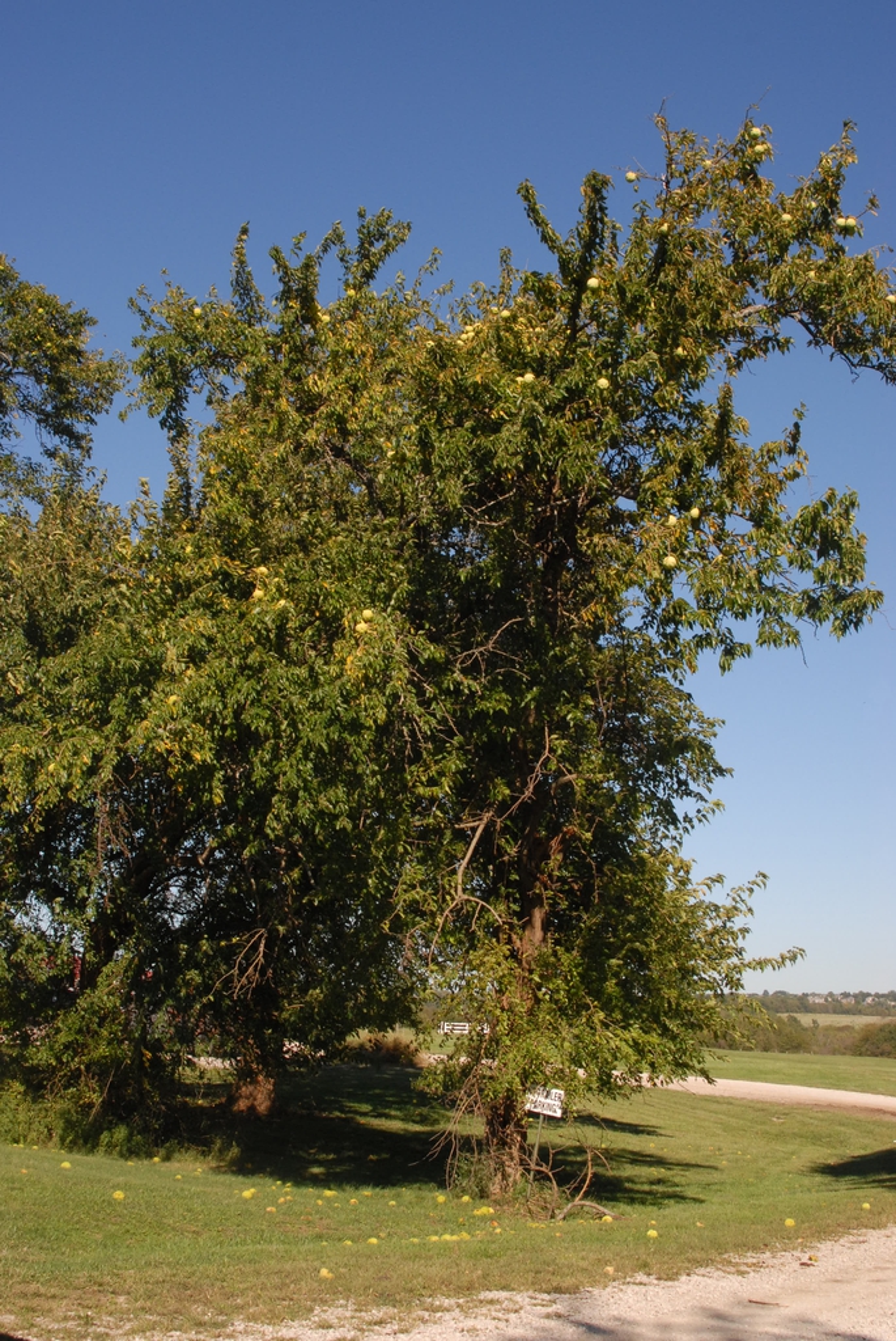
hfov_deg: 32.0
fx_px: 1564
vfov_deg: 46.4
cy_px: 670
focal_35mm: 42
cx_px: 448
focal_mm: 28
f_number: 10
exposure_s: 1/400
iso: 400
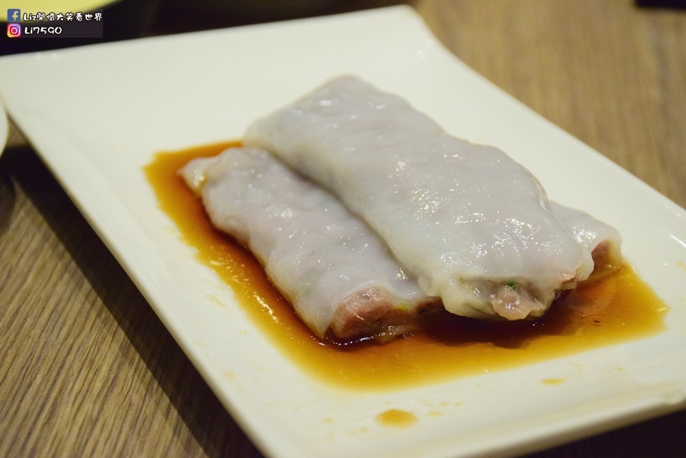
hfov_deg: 22.6
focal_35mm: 90
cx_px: 343
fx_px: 1715
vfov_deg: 15.2
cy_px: 229
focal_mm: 60
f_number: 7.1
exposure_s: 1/800
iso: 6400
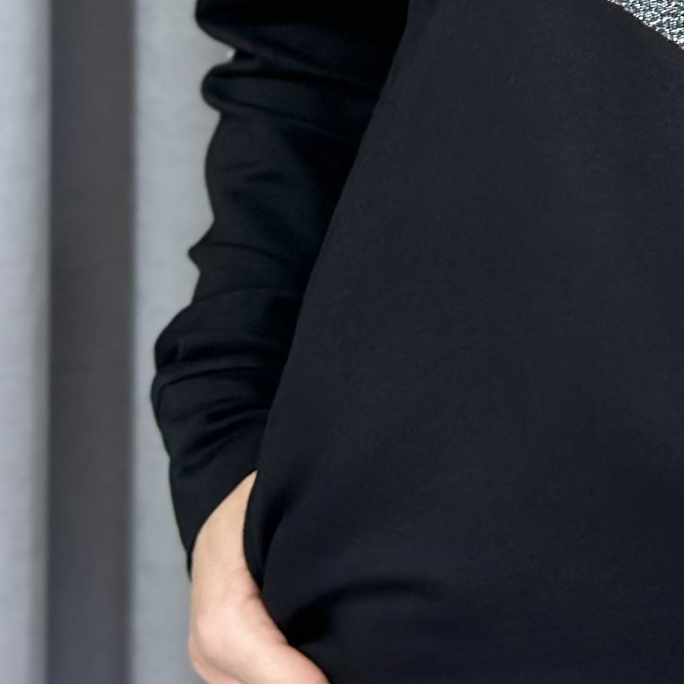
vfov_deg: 9.0
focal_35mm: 190
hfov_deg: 9.1
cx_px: 896
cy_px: -369
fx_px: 4248
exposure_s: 1/100
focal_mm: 6.86
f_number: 1.78
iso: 64
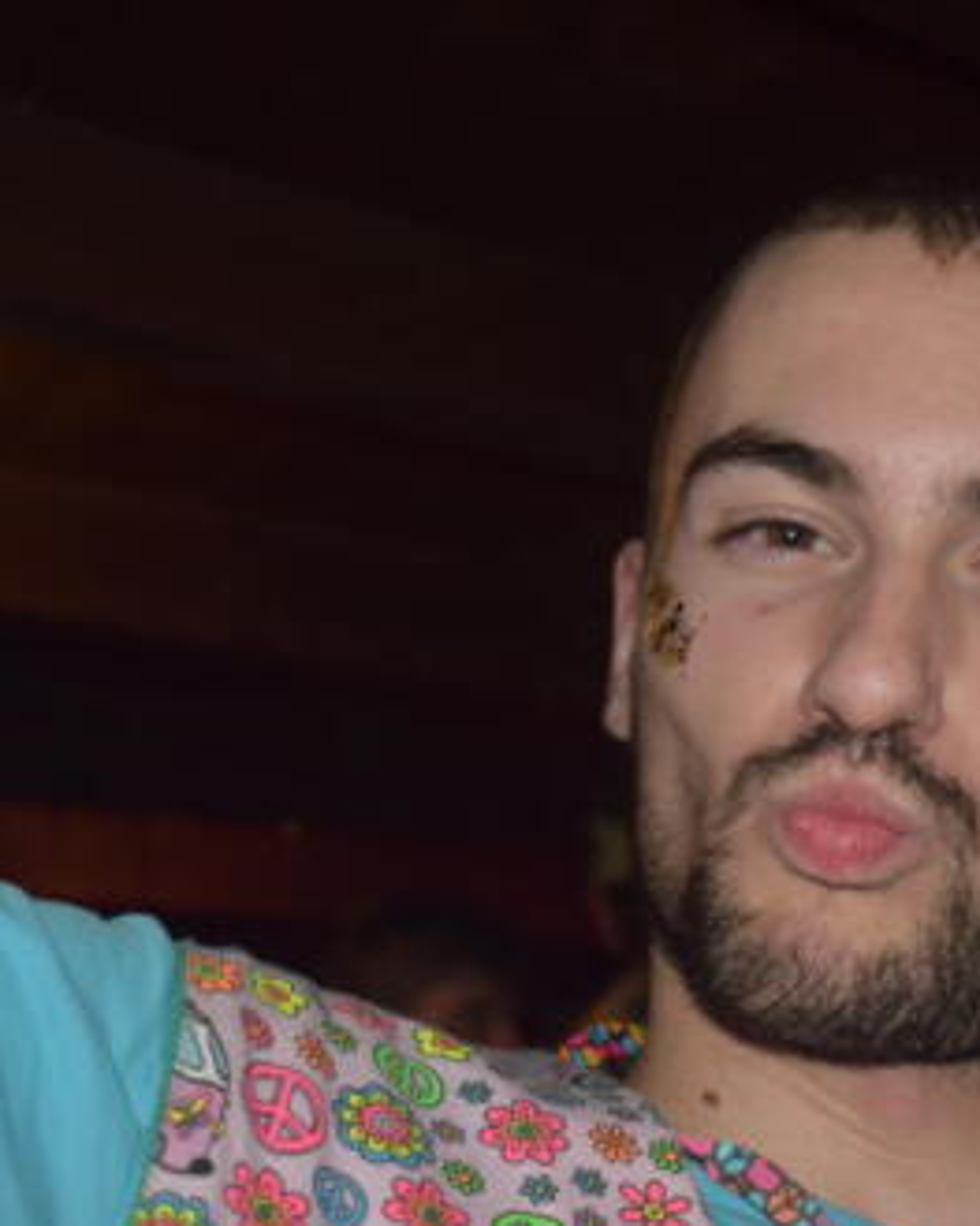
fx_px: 2093
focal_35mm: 58
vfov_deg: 32.6
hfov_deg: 26.3
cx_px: 566
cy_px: 617
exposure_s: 1/60
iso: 500
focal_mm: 27
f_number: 4
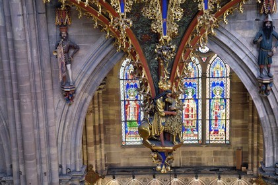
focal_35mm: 70
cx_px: 139
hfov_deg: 28.9
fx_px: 540
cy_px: 92
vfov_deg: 19.4
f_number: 6.3
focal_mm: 70
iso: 1600
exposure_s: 1/6
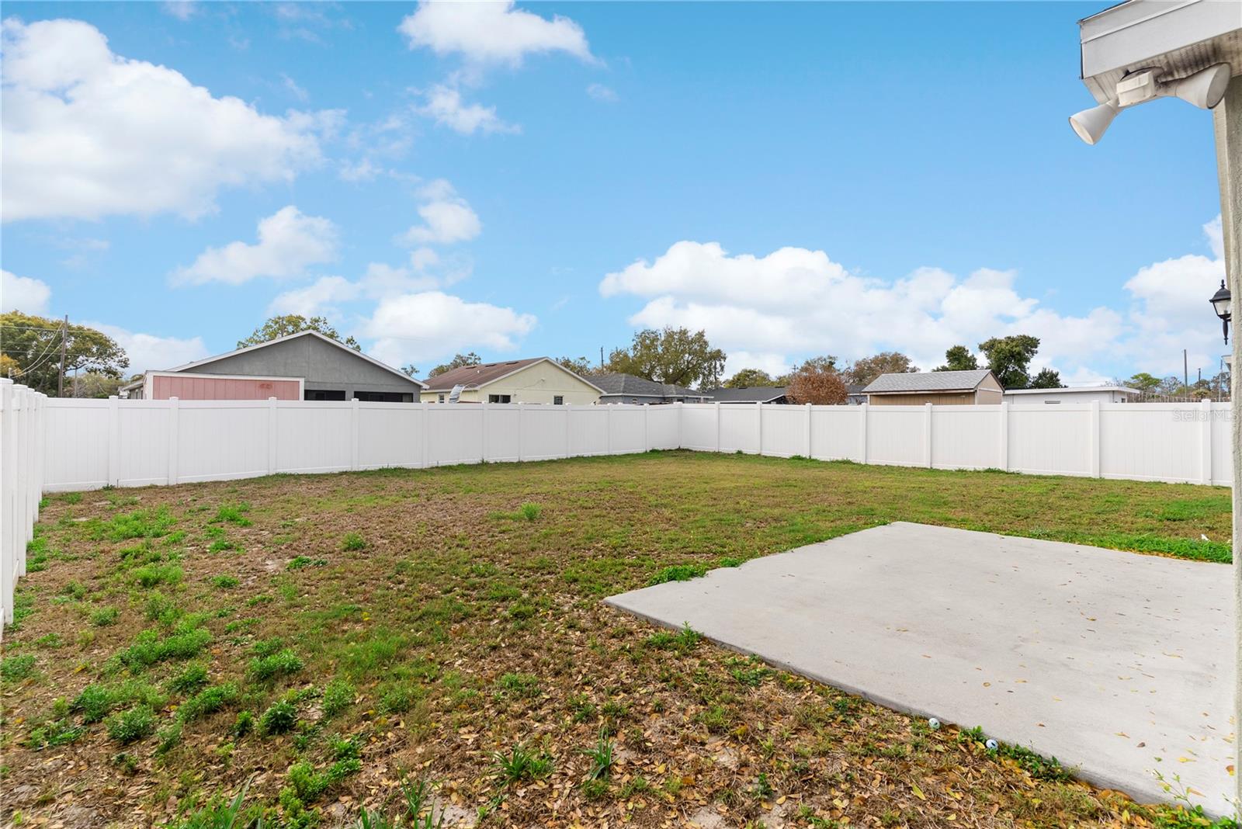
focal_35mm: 17
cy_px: 414
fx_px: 587
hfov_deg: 93.3
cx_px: 621
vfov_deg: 70.5
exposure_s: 1/50
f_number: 8
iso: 100
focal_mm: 17
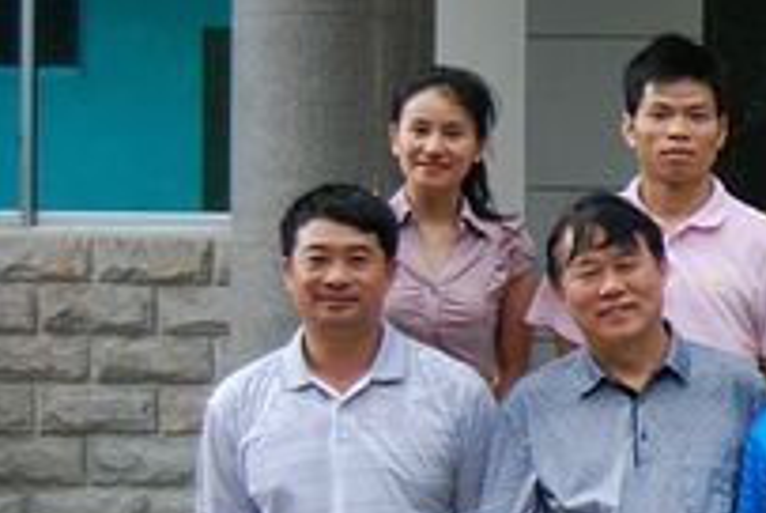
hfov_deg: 12.3
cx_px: 1317
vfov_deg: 8.8
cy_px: 475
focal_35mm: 155
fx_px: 3303
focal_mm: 30
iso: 800
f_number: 4.2
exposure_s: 1/400
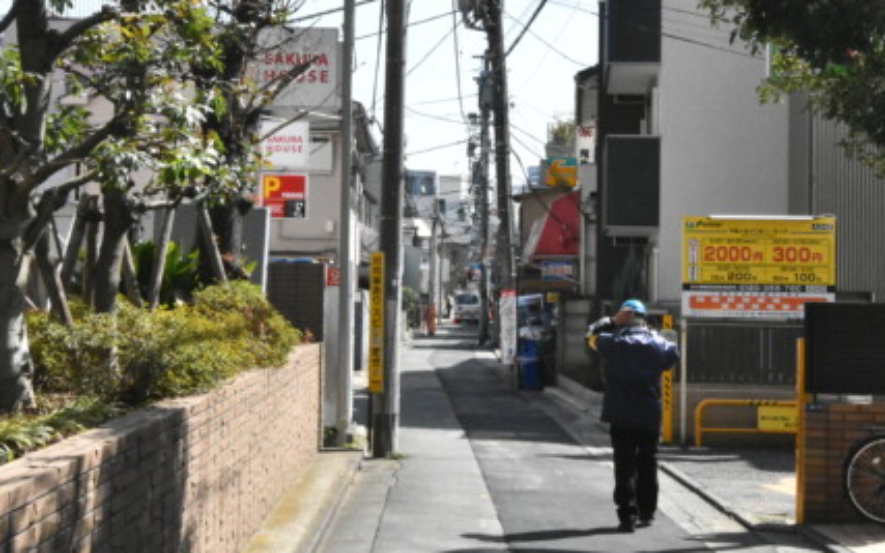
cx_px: 473
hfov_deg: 36.9
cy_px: 231
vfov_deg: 23.5
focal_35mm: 55
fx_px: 1327
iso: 6400
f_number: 18
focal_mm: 24
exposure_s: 1/1250
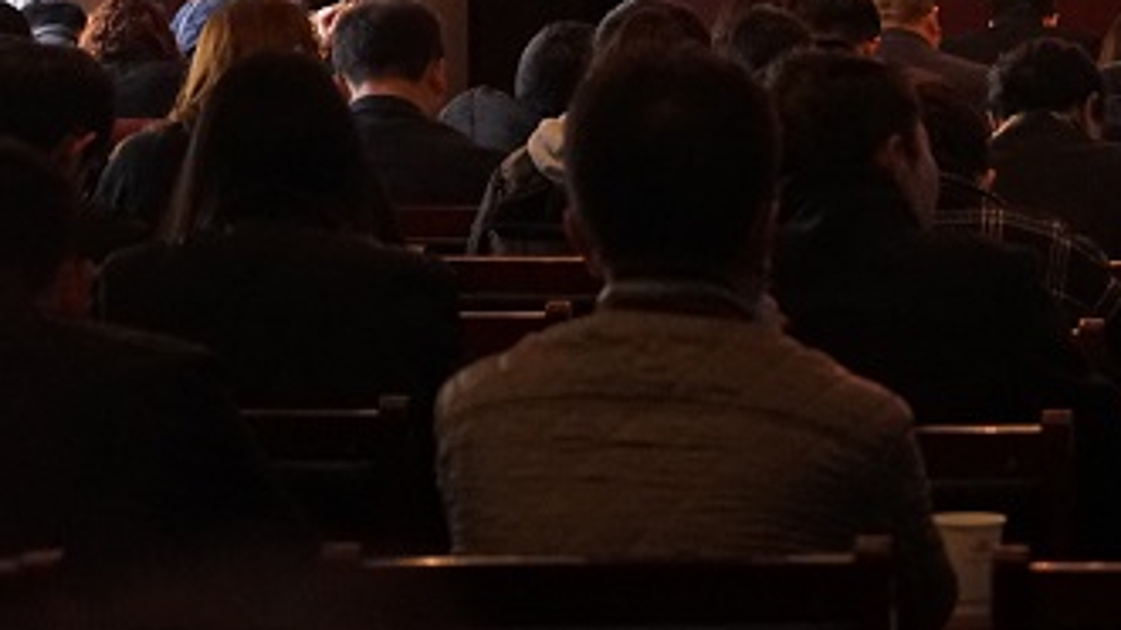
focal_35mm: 177
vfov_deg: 6.8
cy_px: -124
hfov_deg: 11.9
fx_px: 5260
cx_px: 1348
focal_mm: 70
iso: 4000
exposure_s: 1/160
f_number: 5.6
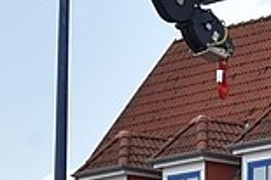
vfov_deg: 4.8
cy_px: 343
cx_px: 687
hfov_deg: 6.9
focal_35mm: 279
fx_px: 2098
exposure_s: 1/250
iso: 200
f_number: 8
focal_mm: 48
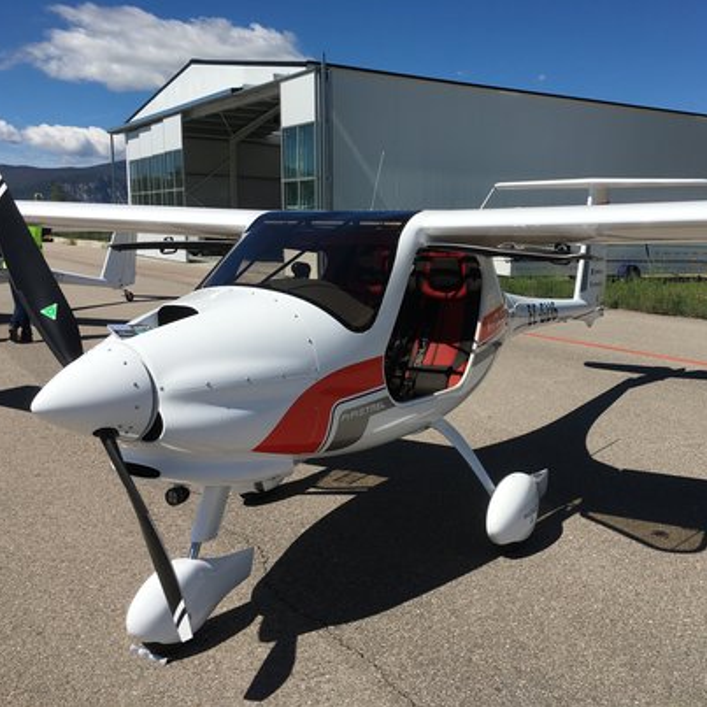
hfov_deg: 46.7
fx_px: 809
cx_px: 449
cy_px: 347
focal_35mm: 35
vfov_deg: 47.2
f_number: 2.2
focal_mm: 4.15
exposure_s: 1/3077
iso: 25
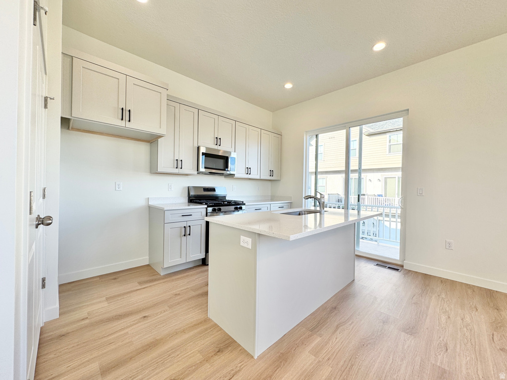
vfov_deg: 85.7
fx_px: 205
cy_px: 190
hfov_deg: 102.1
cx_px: 254
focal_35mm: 14
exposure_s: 1/164
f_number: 2.2
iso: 40
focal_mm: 2.22
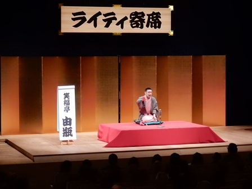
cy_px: 94
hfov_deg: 19.8
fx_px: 721
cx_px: 126
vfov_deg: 14.9
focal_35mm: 99
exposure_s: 1/160
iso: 1400
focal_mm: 17.6
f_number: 5.3
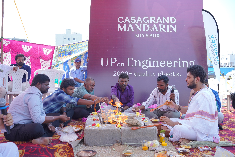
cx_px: 118
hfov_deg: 65.5
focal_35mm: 28
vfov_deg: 46.4
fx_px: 183
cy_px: 78
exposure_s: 1/320
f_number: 5.6
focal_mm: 28
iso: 320
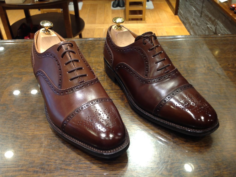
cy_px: 88
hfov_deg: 52.7
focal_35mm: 35
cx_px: 118
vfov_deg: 40.6
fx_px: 238
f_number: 2.4
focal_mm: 4.28
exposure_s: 1/20
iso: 50
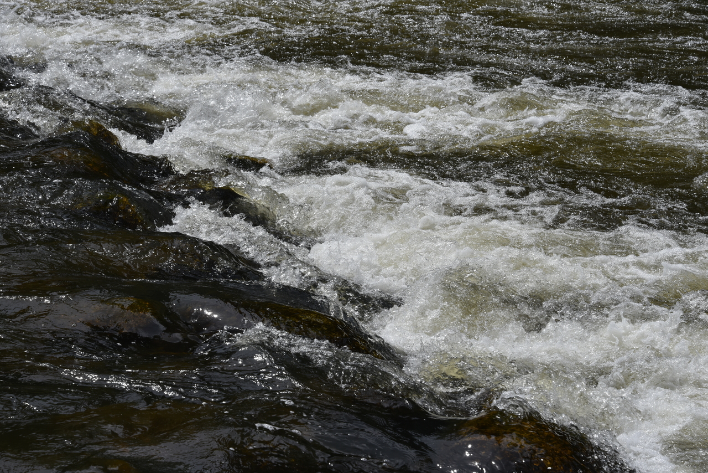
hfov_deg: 18.3
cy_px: 236
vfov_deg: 12.2
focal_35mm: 112
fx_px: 2203
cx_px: 354
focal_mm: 112
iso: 100
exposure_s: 1/500
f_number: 11
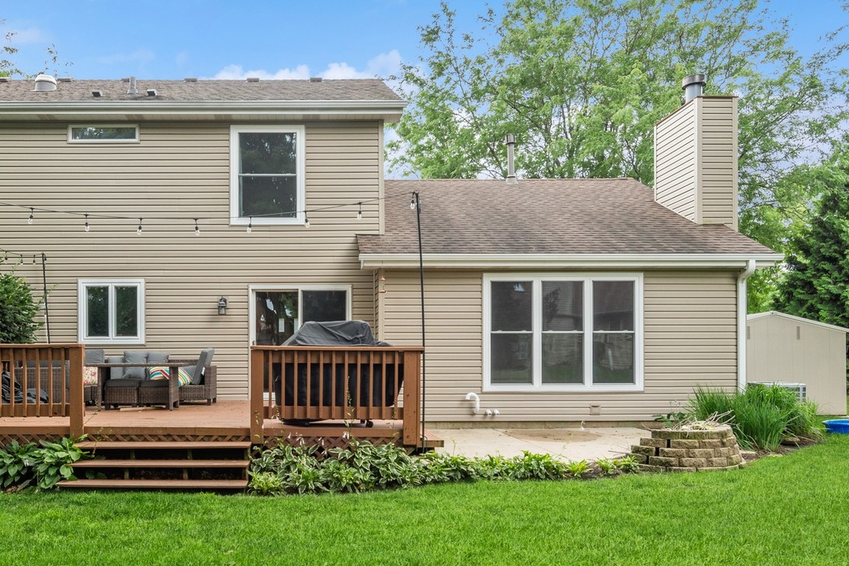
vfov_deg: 47.4
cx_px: 320
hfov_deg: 66.4
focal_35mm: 27
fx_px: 637
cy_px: 358
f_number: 8
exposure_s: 1/50
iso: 250
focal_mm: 12
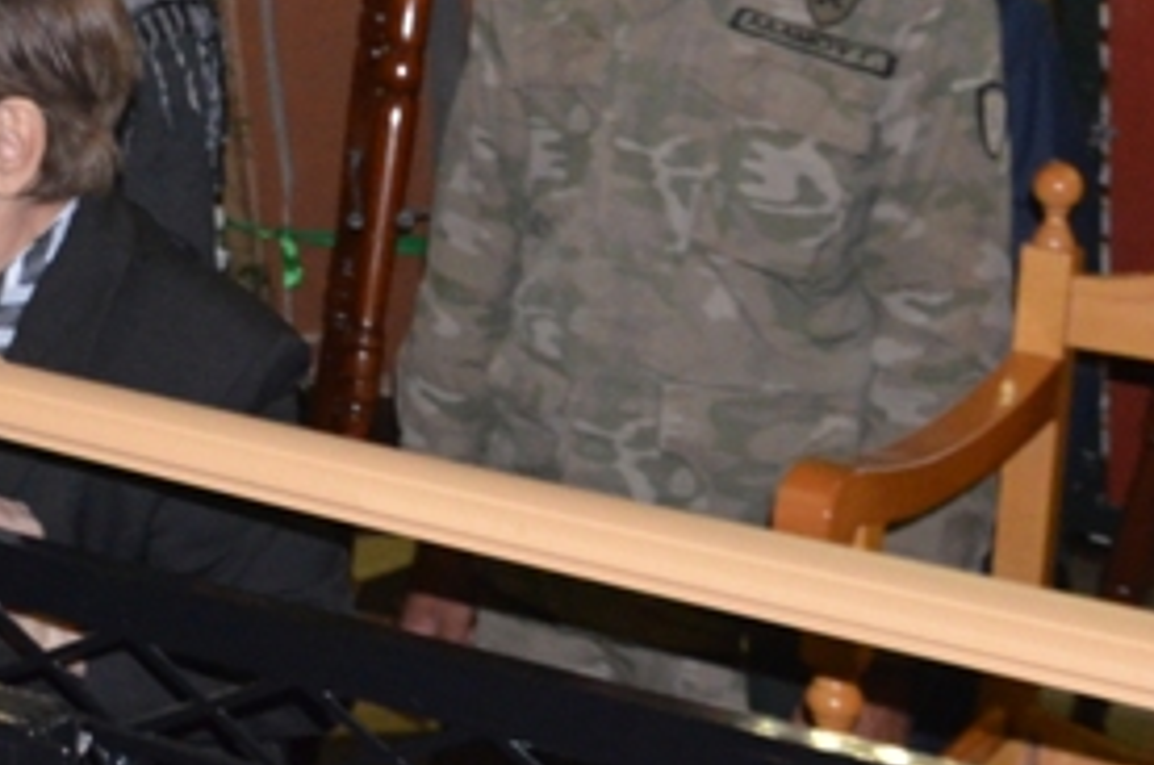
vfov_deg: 14.0
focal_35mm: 94
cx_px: -318
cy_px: -188
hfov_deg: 20.0
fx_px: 3008
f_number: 6.3
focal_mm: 18
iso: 2000
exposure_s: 1/60
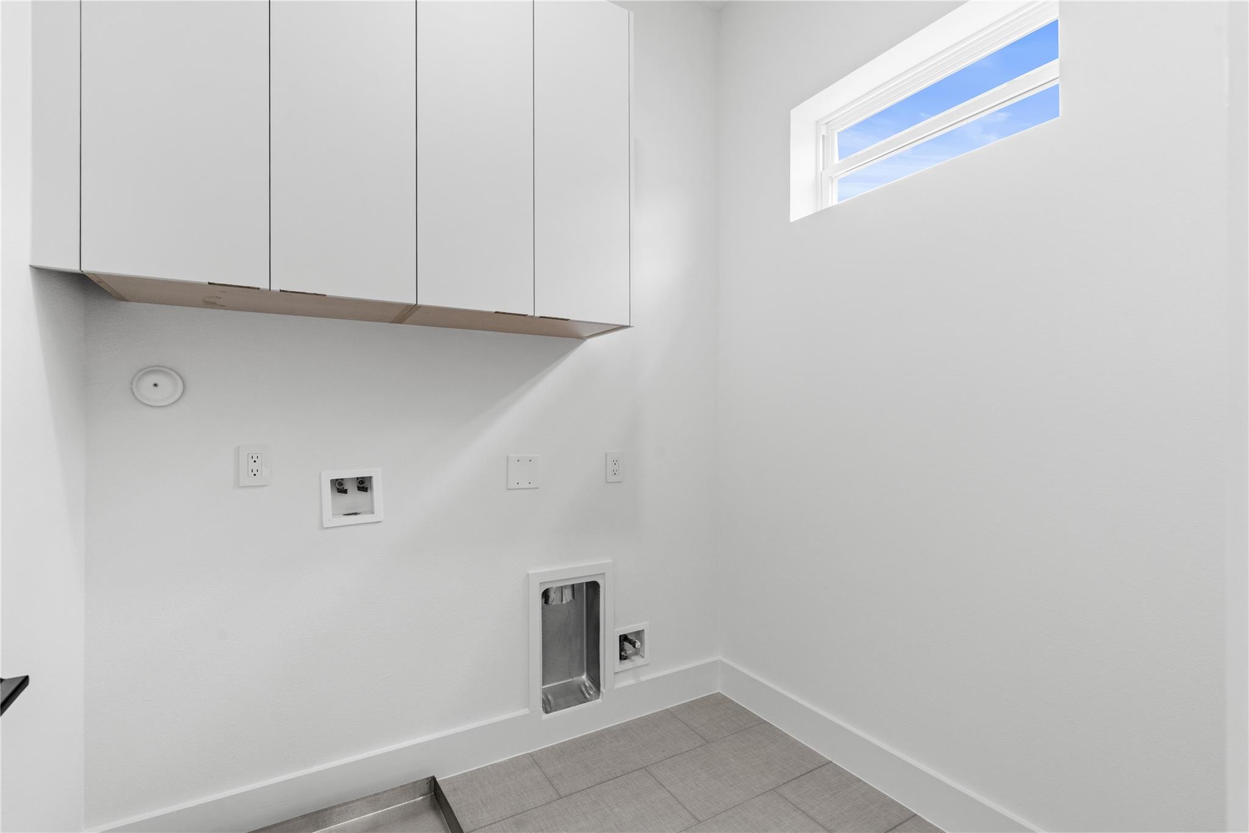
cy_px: 416
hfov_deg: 96.7
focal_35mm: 16
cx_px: 624
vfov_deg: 73.7
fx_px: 555
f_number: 9
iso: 200
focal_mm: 16
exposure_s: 1/6
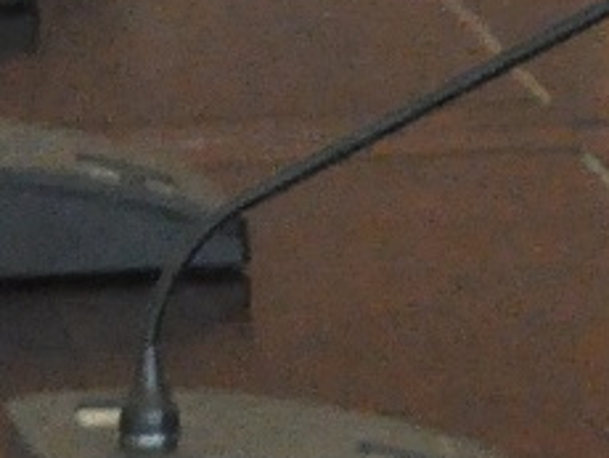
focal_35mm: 626
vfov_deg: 2.4
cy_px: -524
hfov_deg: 3.1
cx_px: 1271
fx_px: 11025
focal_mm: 50
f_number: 16
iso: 3200
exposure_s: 1/50
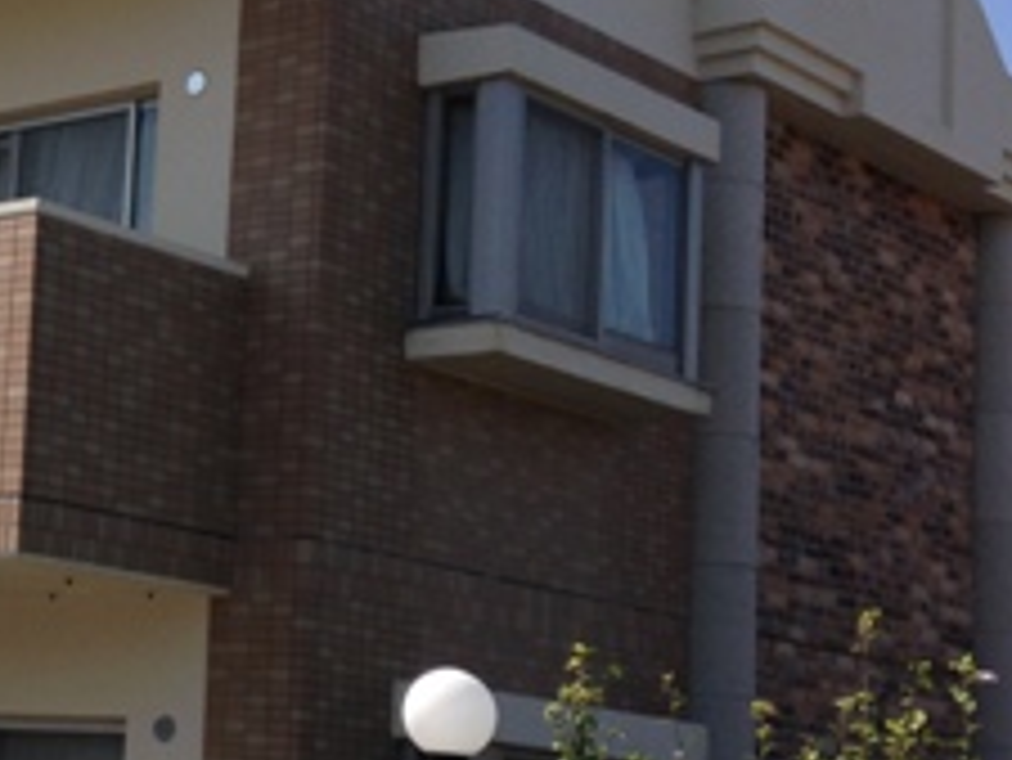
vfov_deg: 15.7
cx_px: -193
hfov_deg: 19.6
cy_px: 414
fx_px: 2750
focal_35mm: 94
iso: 50
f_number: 2.4
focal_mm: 4.12
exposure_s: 1/1595
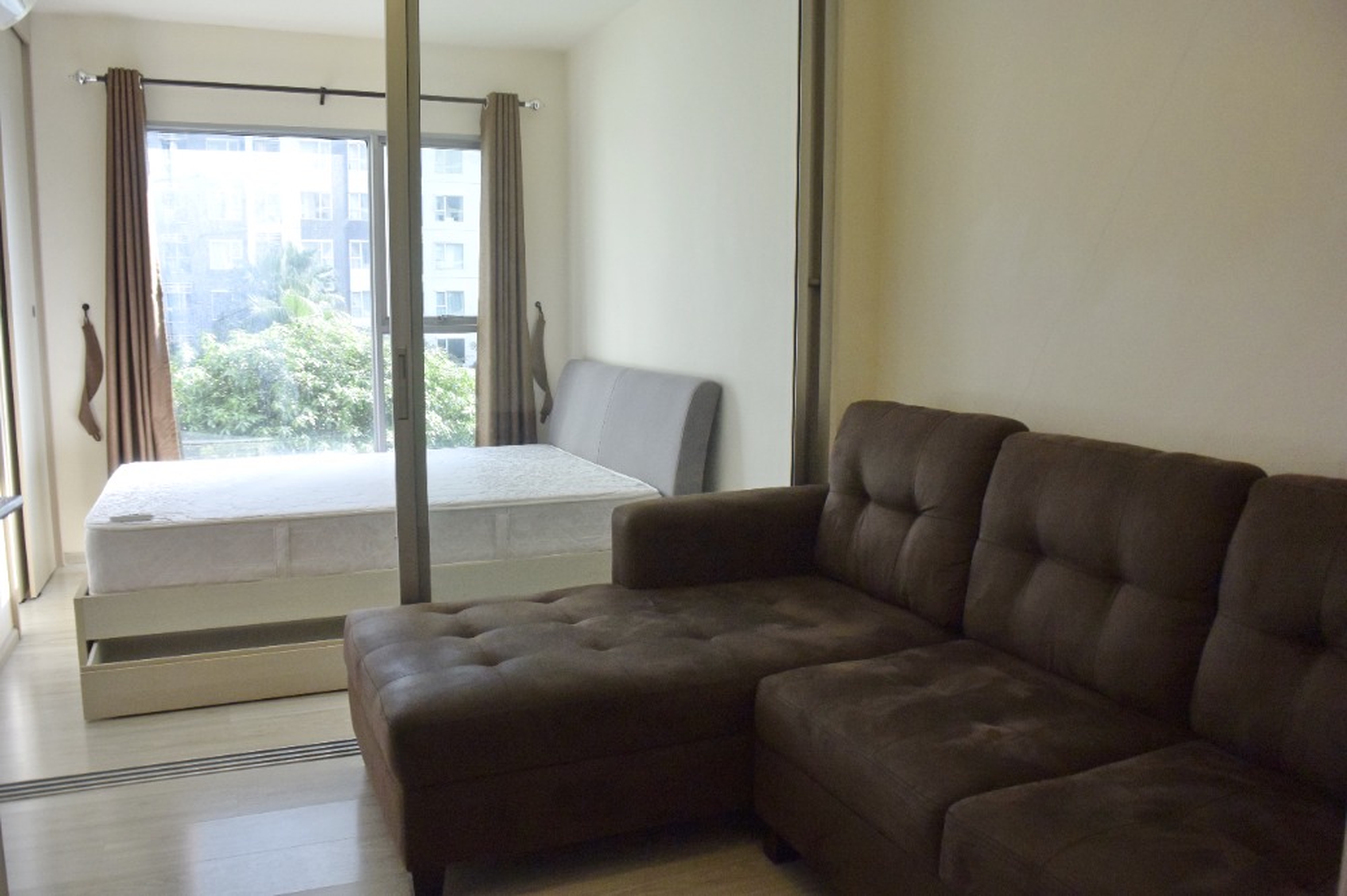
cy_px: 448
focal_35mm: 27
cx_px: 674
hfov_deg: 67.4
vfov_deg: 47.9
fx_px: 1010
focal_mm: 10
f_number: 3.5
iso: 400
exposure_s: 1/320
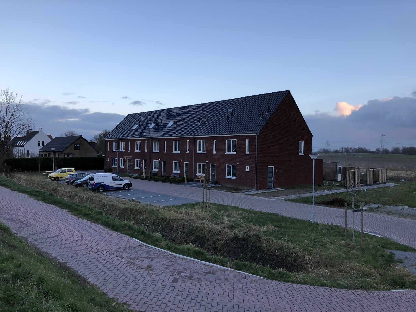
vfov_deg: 49.7
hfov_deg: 63.4
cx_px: 208
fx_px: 336
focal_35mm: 28
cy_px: 156
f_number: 1.8
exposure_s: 1/182
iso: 20
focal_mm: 4
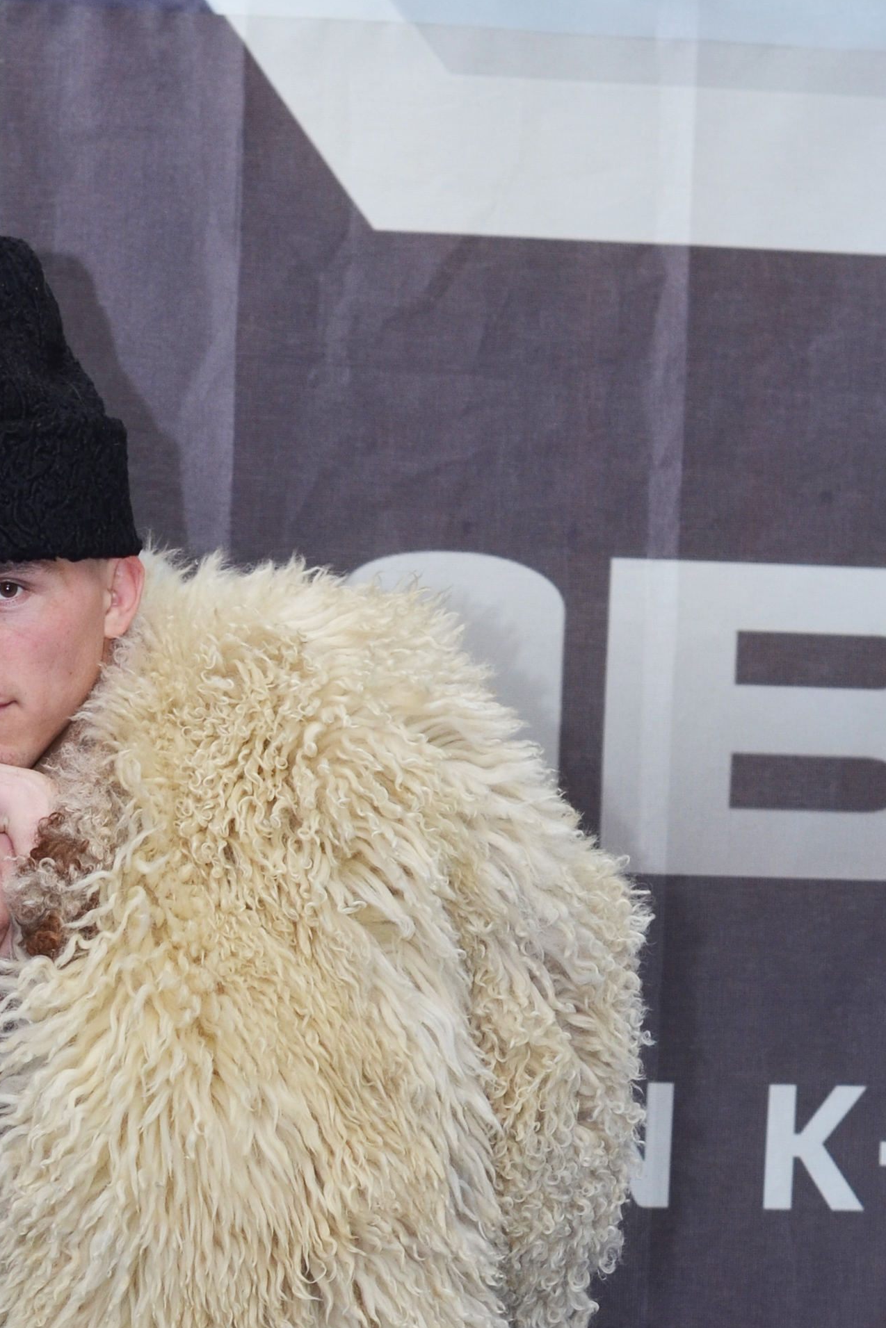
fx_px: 7124
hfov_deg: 7.1
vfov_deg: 10.4
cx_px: 40
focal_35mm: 193
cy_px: 1675
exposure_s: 1/160
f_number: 4.5
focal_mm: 50
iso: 200
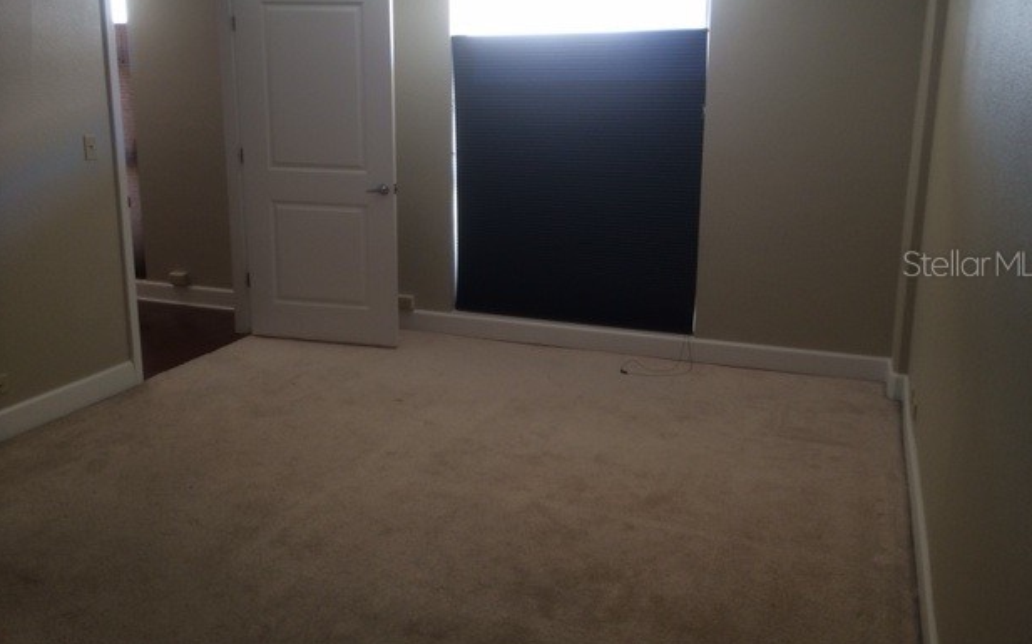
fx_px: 928
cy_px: 263
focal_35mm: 33
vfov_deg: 38.2
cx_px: 525
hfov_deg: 58.2
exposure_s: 1/30
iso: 100
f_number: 2.2
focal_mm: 4.12
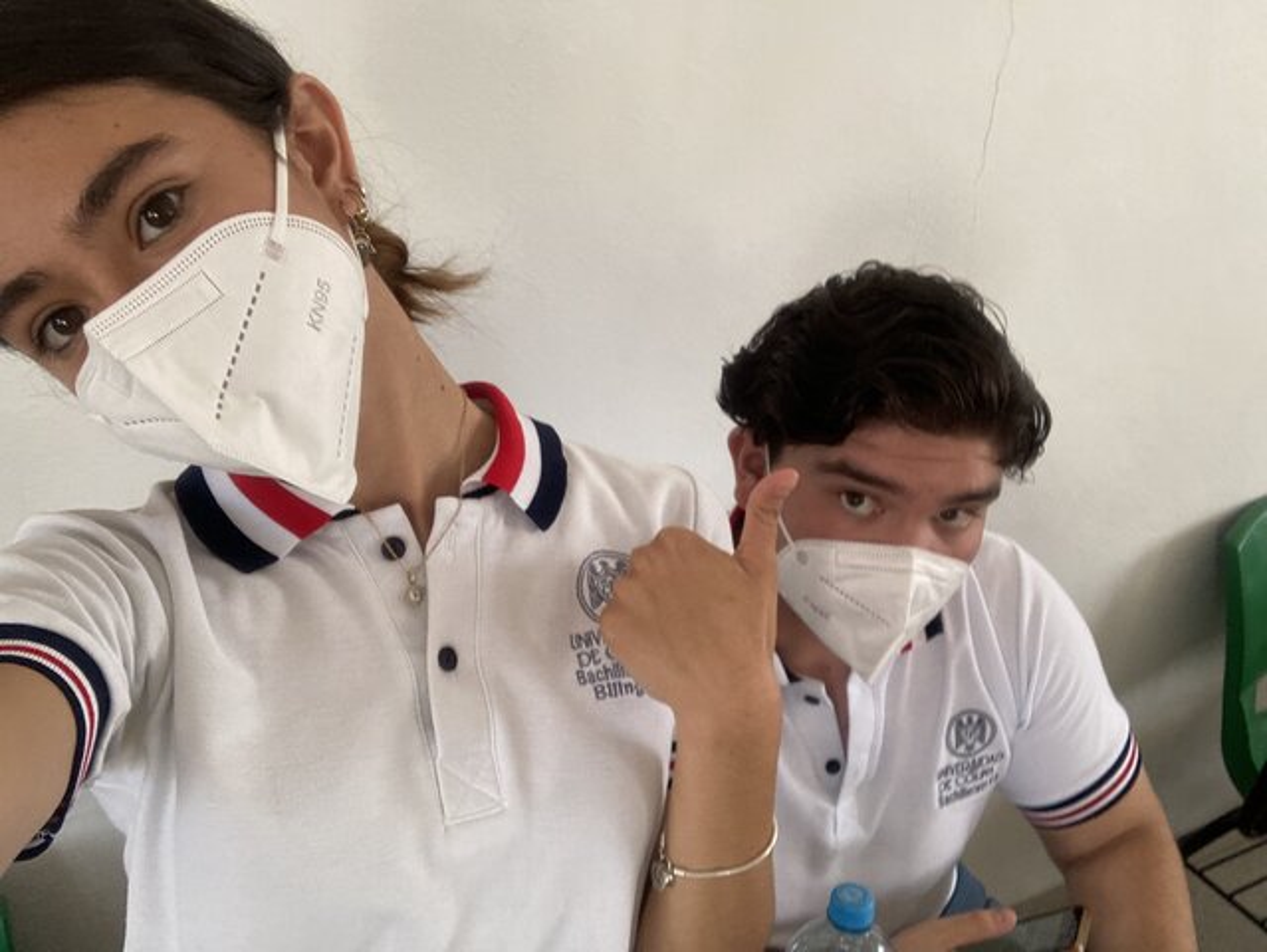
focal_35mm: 32
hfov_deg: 56.8
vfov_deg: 44.2
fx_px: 1172
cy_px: 476
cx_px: 634
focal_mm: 2.87
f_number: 2.2
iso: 80
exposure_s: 1/105
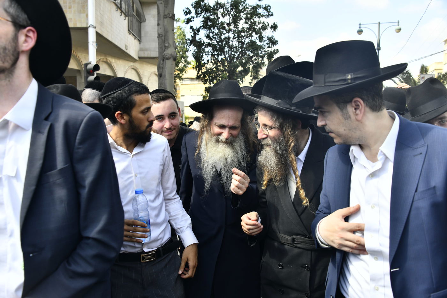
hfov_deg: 53.1
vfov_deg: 36.9
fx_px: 447
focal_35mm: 36
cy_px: 149
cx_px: 224
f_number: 6.3
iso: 400
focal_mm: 36
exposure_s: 1/640
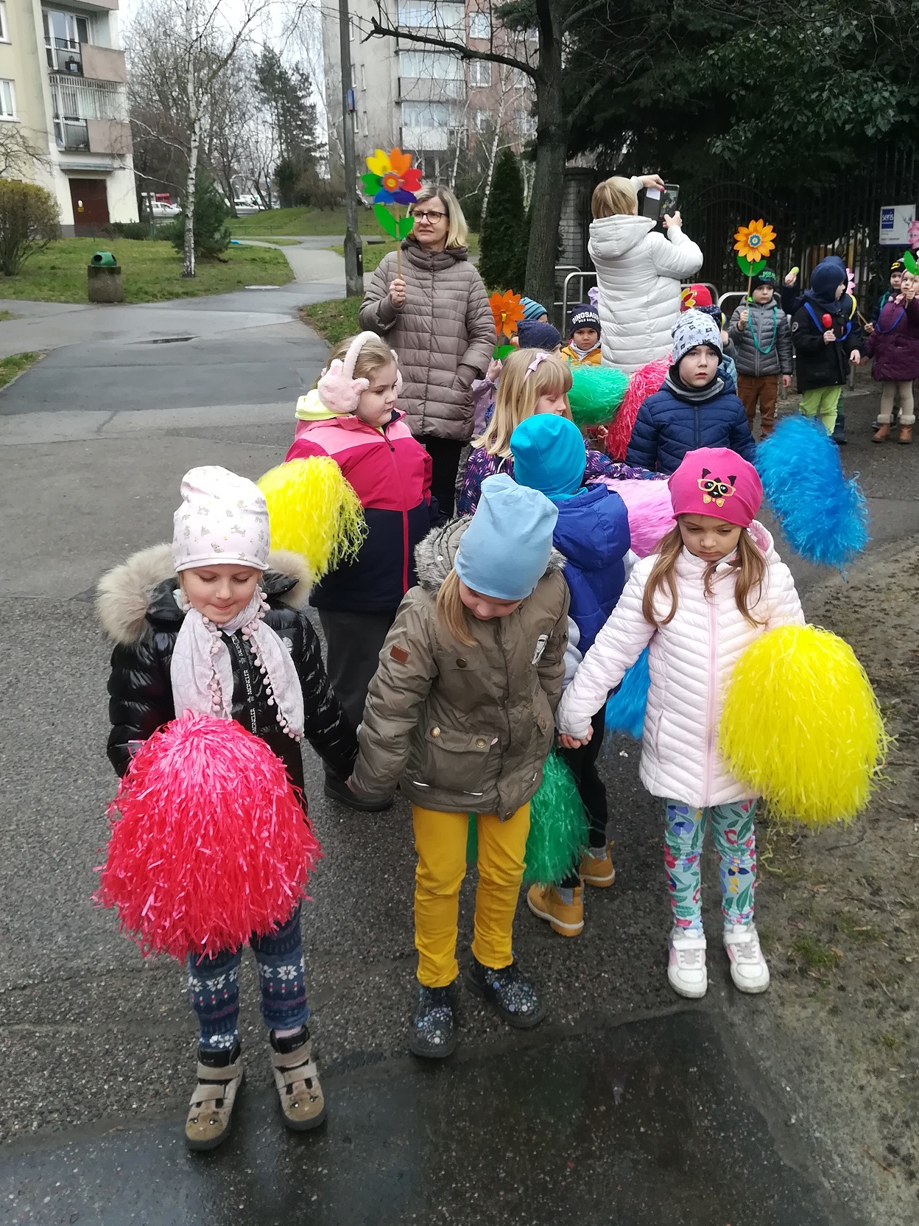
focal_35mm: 31
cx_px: 517
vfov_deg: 58.2
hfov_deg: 45.3
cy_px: 553
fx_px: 1097
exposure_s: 1/100
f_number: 2.2
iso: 50
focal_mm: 3.83
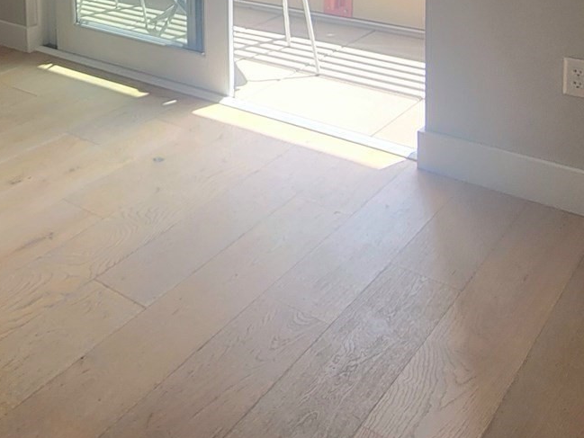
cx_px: 8
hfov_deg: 40.4
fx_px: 692
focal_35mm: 41
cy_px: -141
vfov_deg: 28.4
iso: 50
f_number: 2.2
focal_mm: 2.2
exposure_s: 1/154
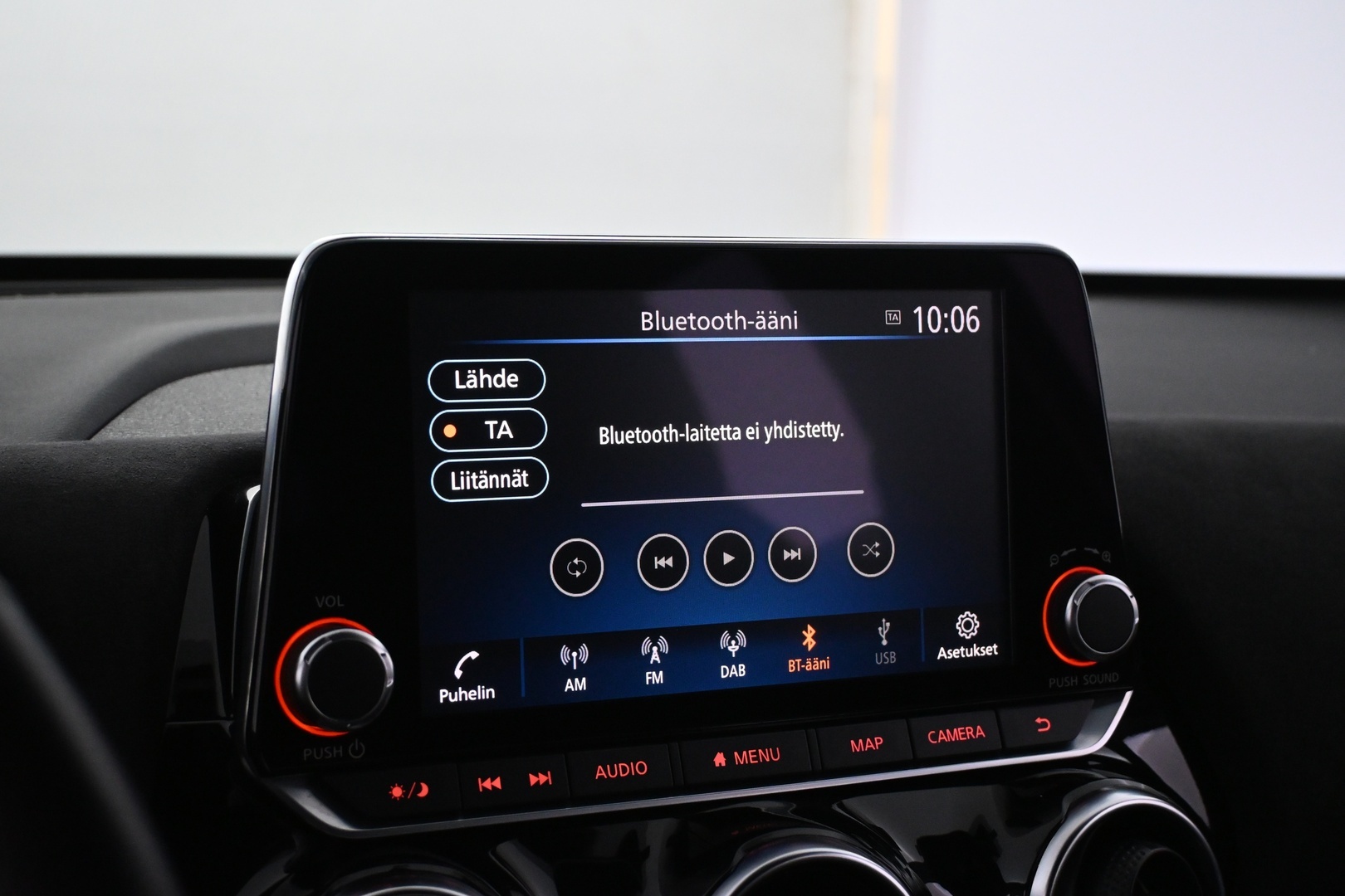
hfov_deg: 35.9
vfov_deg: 24.4
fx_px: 2073
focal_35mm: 56
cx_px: 672
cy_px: 448
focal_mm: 37
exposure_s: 1/100
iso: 3200
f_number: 5.3
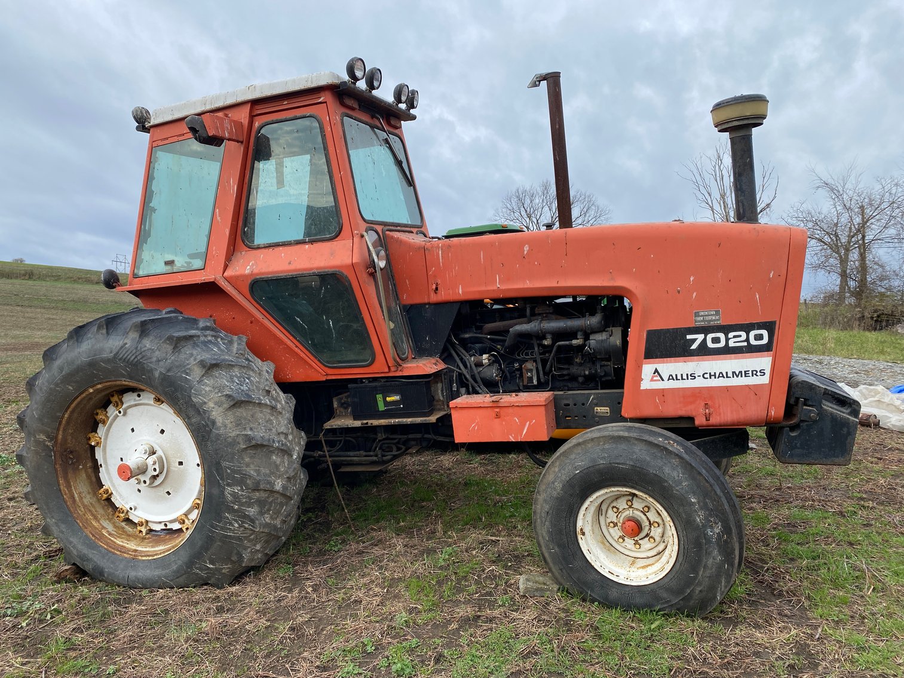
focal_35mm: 26
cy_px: 339
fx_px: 679
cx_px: 452
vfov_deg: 53.1
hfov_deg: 67.3
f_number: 1.8
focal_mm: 4.25
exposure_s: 1/898
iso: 32
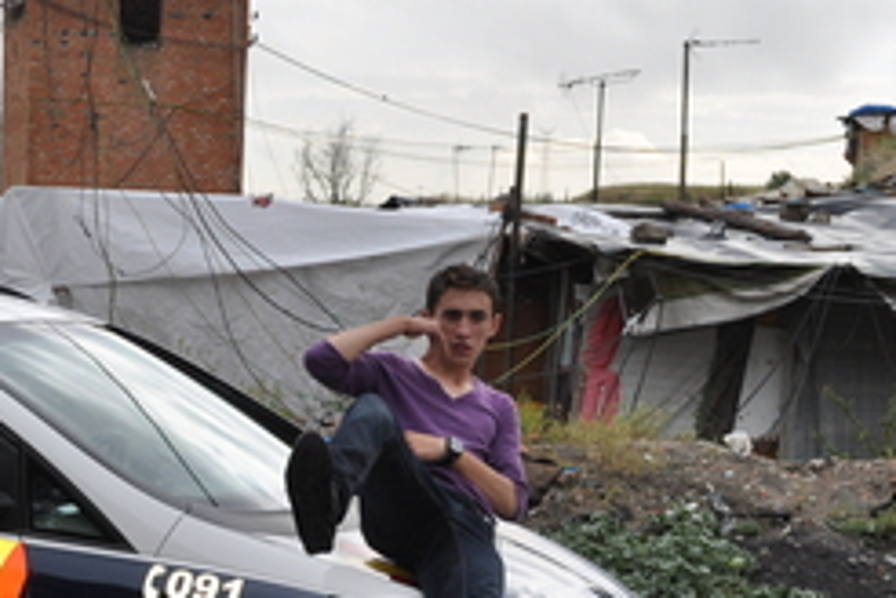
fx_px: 2364
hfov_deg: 20.9
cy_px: 523
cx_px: 55
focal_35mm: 95
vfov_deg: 14.3
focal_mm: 26
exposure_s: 1/200
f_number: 9
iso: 200
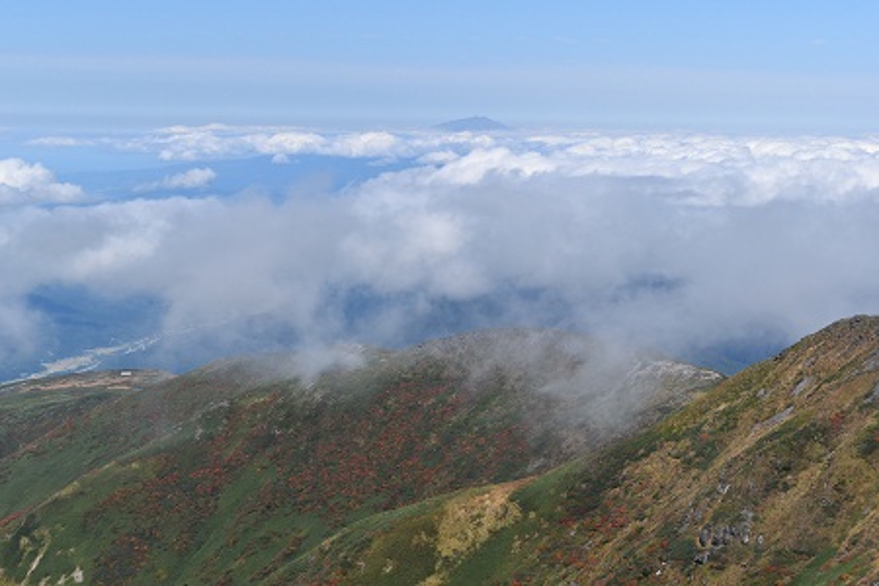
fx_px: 2014
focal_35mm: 82
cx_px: 440
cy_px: 293
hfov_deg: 24.6
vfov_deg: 16.6
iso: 200
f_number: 11
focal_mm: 55
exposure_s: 1/500
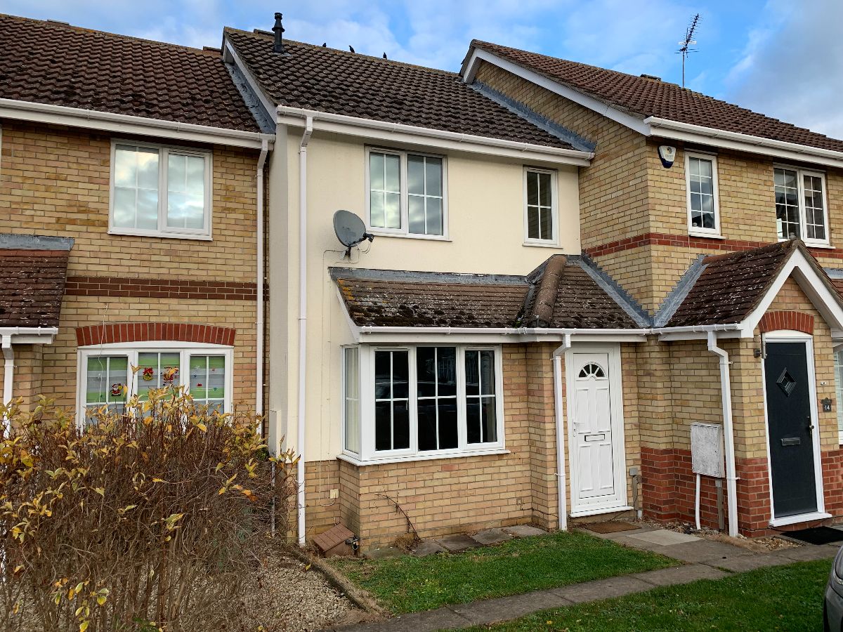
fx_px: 633
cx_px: 422
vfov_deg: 53.1
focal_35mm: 26
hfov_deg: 67.3
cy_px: 316
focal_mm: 4.25
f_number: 1.8
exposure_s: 1/711
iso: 25
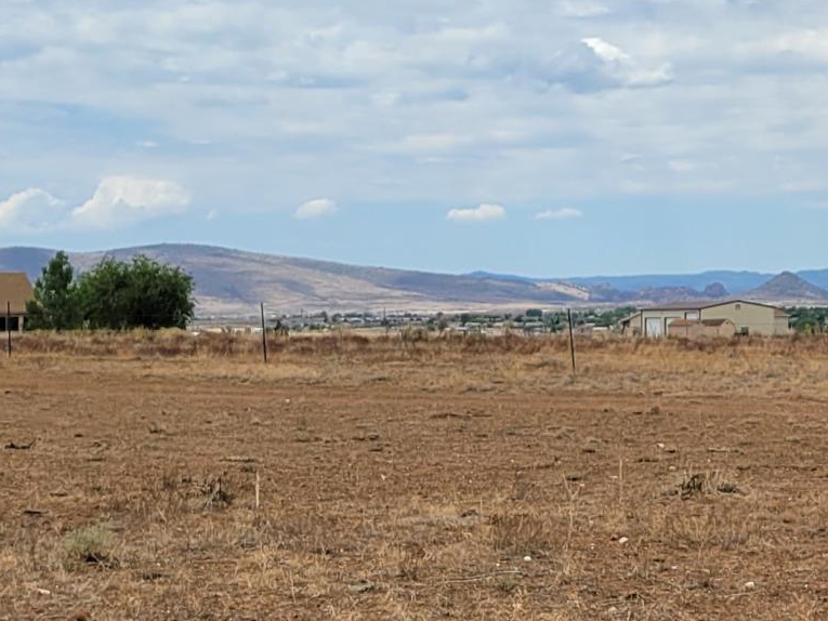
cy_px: 201
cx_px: 1056
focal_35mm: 102
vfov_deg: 14.5
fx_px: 2440
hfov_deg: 18.1
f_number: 1.8
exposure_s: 1/4302
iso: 40
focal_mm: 5.4
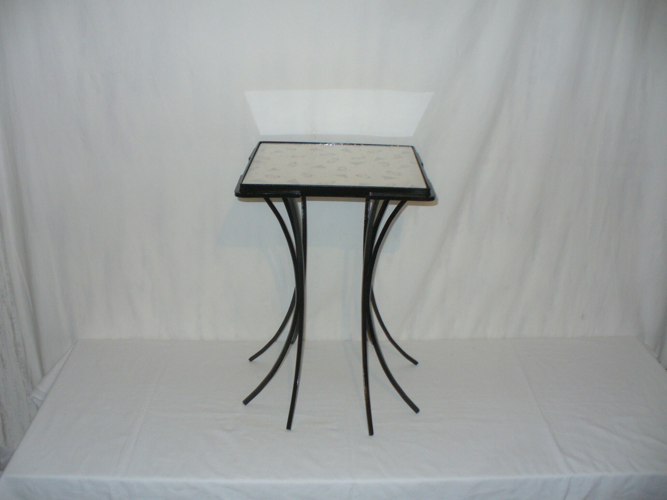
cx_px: 334
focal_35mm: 37
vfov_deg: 38.7
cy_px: 250
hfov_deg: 50.1
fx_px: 713
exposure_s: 1/8
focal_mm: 6.1
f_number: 2.8
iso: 125
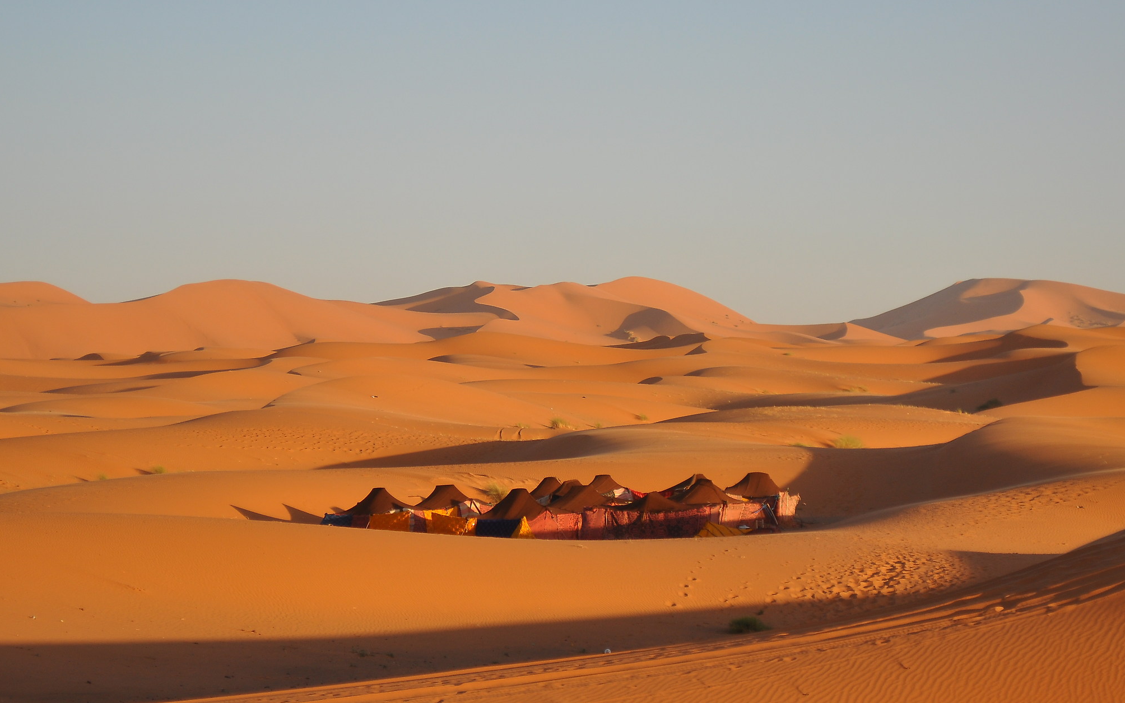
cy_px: 410
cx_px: 634
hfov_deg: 14.3
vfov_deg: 9.0
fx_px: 4476
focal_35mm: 146
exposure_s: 1/500
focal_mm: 80
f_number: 5.6
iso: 200
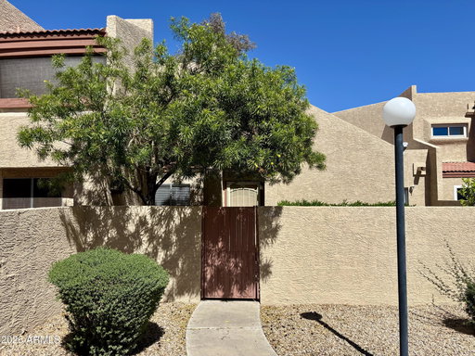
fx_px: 357
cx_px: 238
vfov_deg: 53.1
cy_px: 178
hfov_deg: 67.3
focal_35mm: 26
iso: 50
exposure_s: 1/3650
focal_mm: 5.96
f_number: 1.6
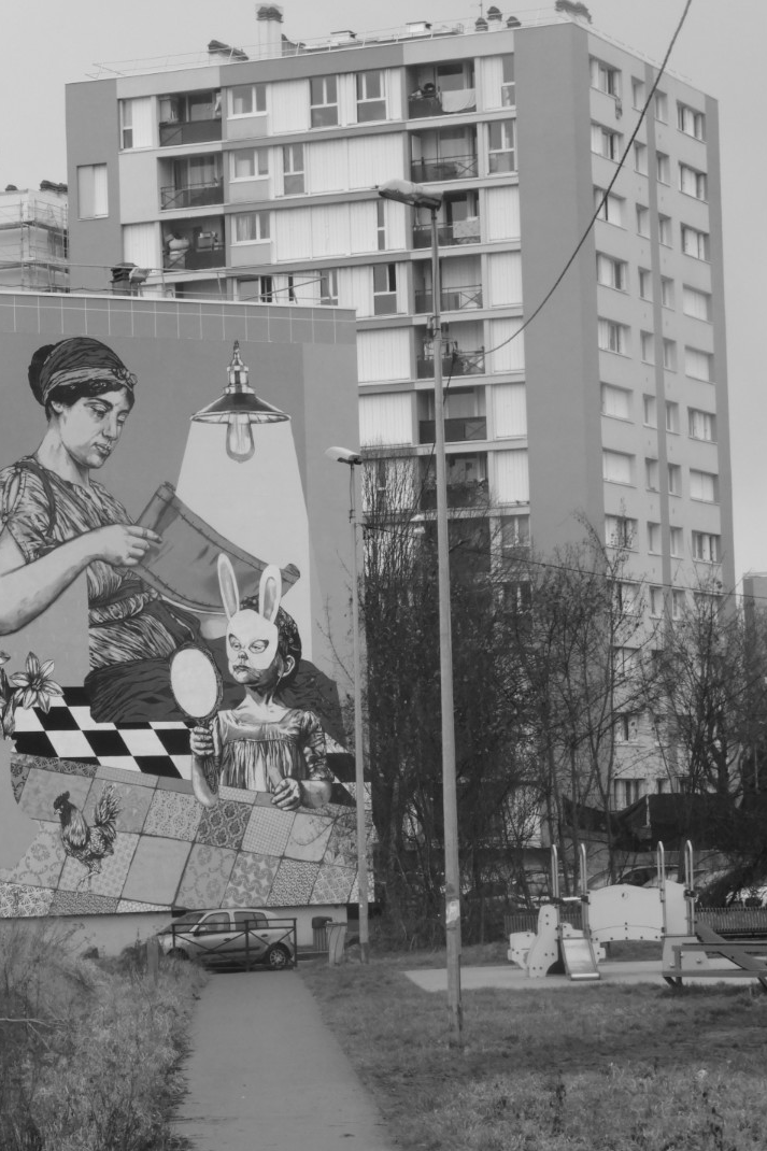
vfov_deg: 17.2
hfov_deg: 11.4
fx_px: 3804
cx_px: 89
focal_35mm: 119
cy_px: 580
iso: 100
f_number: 4.5
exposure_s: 1/100
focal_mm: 15.2
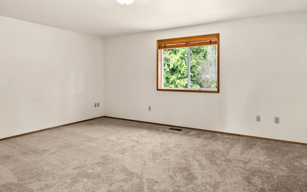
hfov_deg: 76.9
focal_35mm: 23
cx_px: 169
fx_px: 192
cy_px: 80
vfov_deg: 52.7
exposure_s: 1/4
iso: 500
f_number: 8
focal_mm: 16
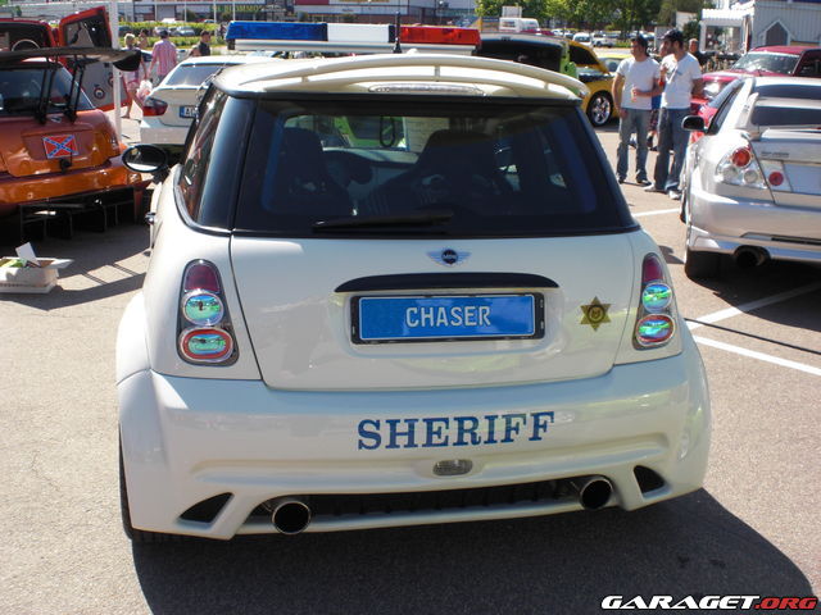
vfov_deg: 37.7
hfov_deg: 49.0
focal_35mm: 38
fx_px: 901
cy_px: 308
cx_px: 410
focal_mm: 6.3
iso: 64
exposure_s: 1/200
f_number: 5.6
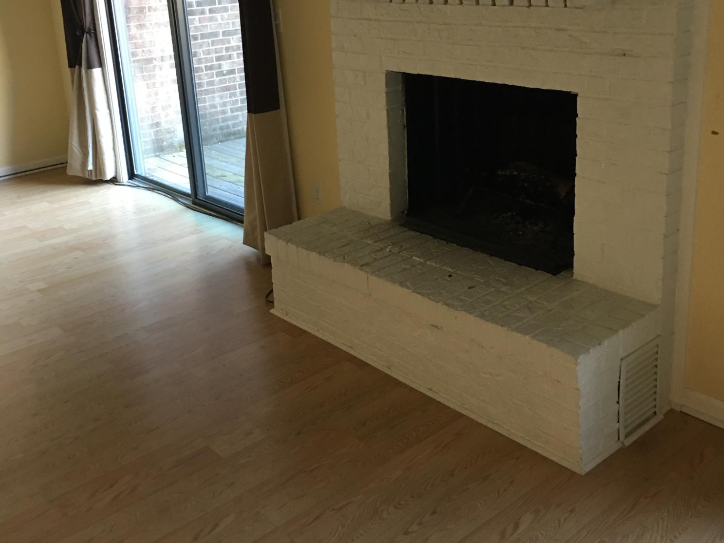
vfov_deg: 36.5
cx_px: 360
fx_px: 816
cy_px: 183
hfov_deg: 47.9
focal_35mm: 39
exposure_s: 1/15
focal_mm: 4.15
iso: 64
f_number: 2.2
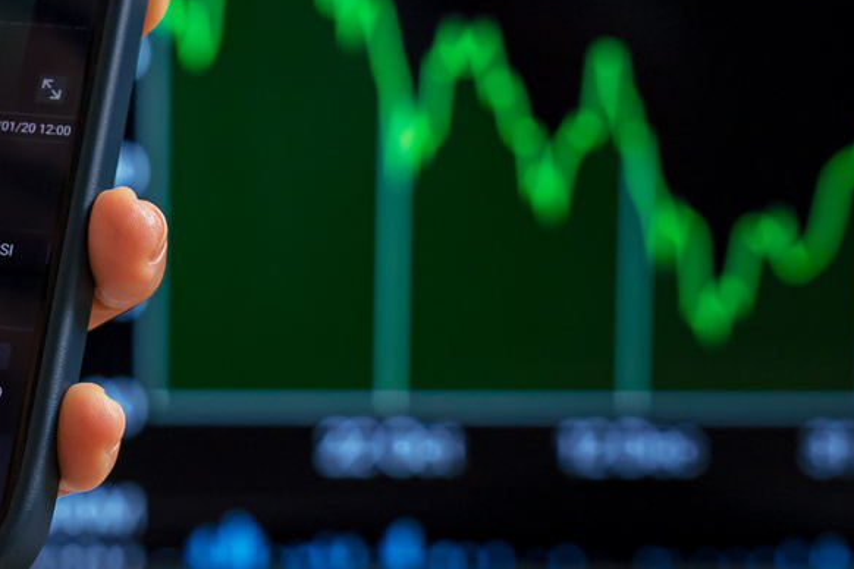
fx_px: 3890
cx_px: -112
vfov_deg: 8.4
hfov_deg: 12.3
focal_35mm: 164
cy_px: 104
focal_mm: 45
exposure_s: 1/200
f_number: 5
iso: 400
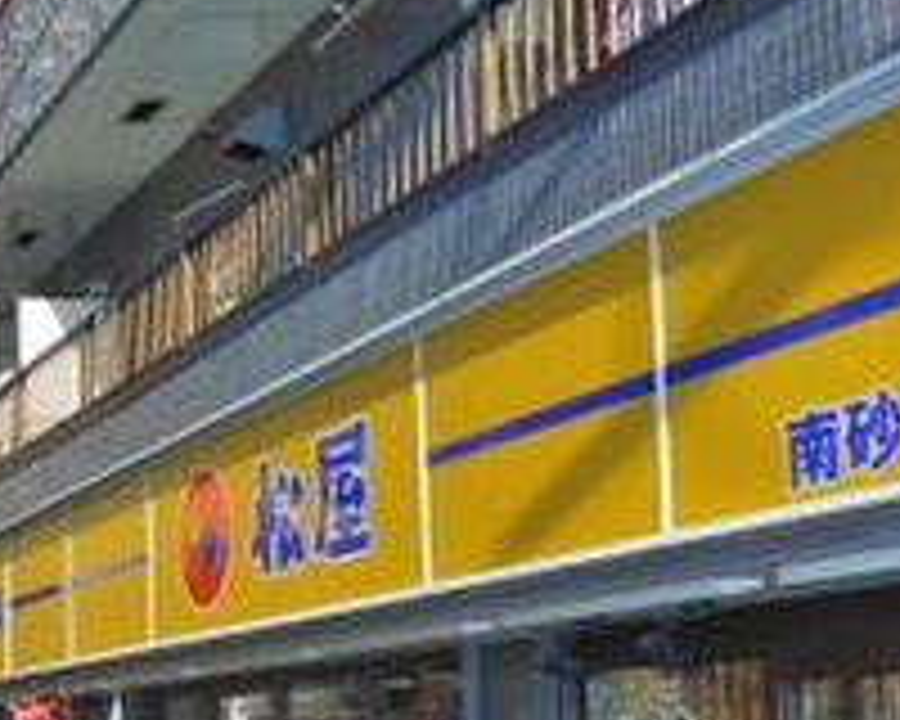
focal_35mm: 82
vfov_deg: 18.3
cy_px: 677
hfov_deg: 19.2
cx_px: -585
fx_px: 2184
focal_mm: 5.1
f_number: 4
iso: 400
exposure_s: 1/640
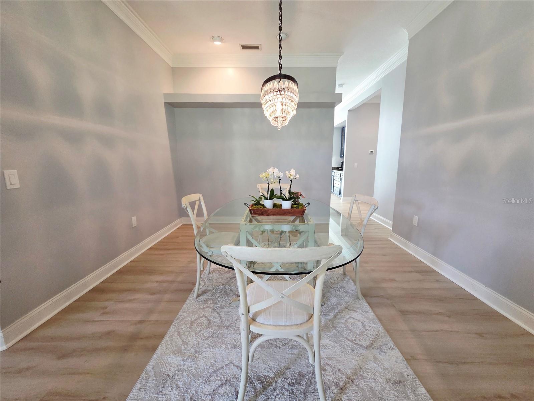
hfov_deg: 106.2
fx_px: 201
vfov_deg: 89.9
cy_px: 200
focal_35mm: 13
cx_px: 267
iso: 250
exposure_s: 1/60.2
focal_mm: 2.2
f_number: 2.2
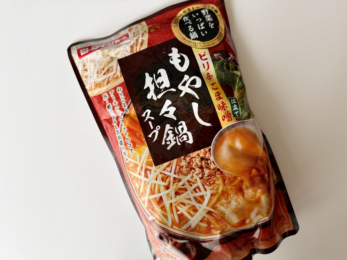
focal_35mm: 24
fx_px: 241
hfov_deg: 71.6
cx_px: 174
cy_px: 130
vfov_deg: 56.8
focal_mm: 6.76
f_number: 1.78
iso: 125
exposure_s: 1/100
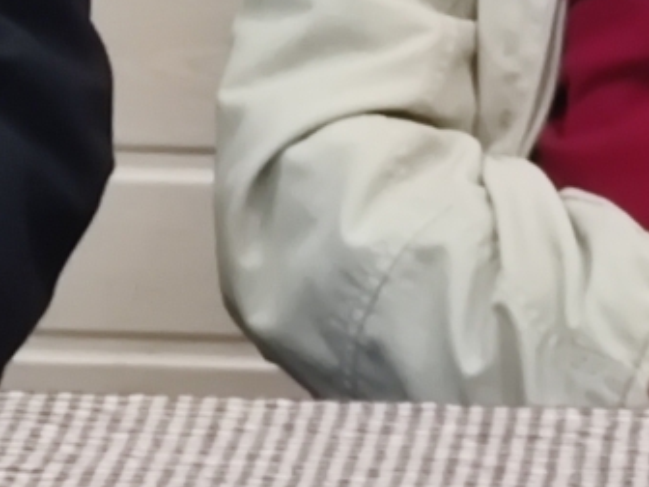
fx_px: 5662
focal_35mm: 302
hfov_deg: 6.6
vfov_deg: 4.9
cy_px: -261
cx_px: 253
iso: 500
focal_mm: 6.26
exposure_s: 1/33
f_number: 2.2
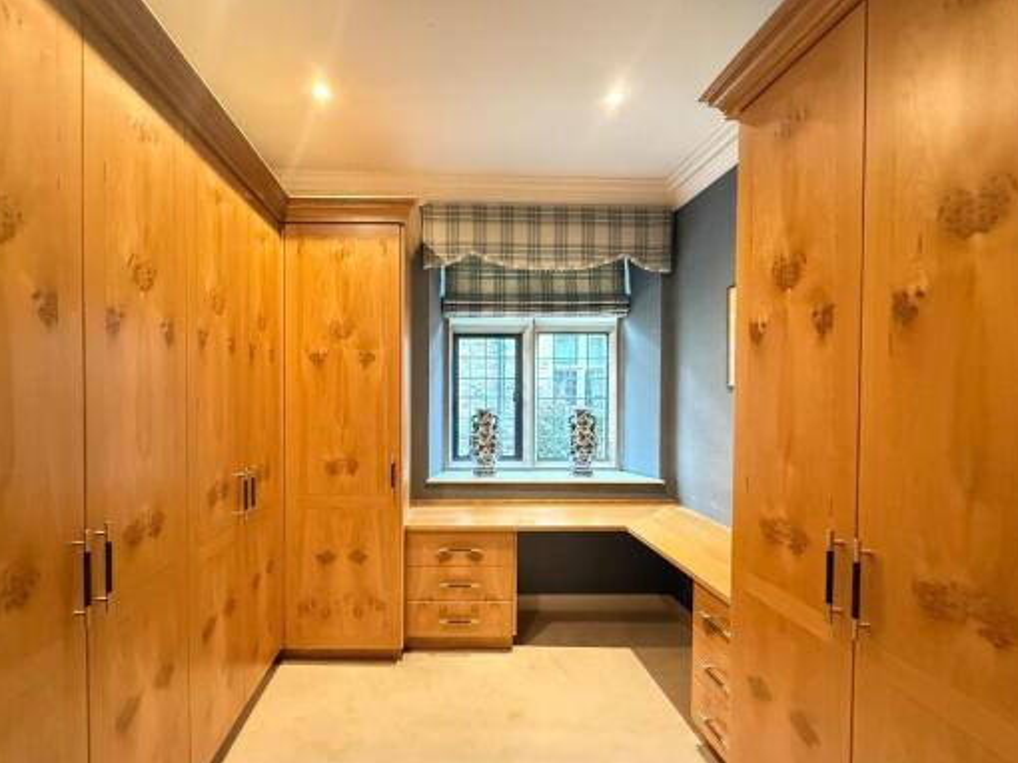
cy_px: 402
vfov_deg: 78.0
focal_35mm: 16
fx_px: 470
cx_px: 446
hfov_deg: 94.1
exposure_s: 1/33
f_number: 2.2
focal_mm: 2.22
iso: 1250
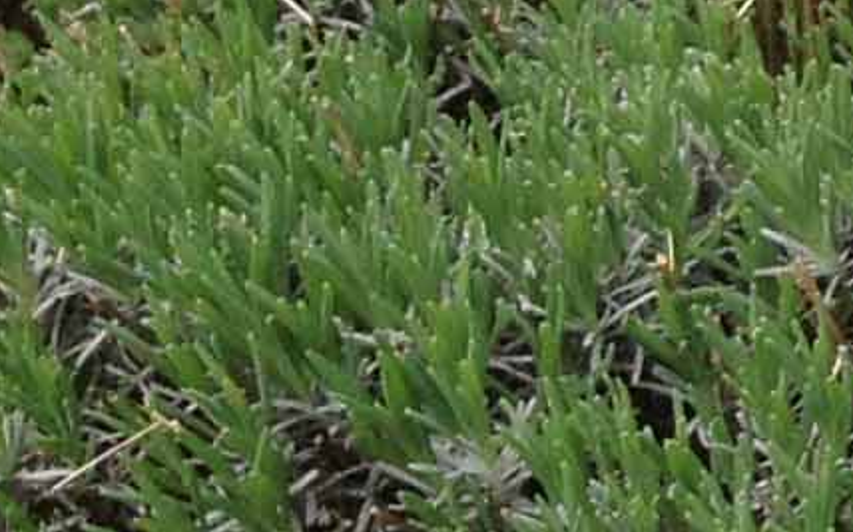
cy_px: -534
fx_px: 6575
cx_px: 2701
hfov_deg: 6.6
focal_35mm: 283
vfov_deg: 4.6
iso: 50
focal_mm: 4.28
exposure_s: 1/575
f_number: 2.4
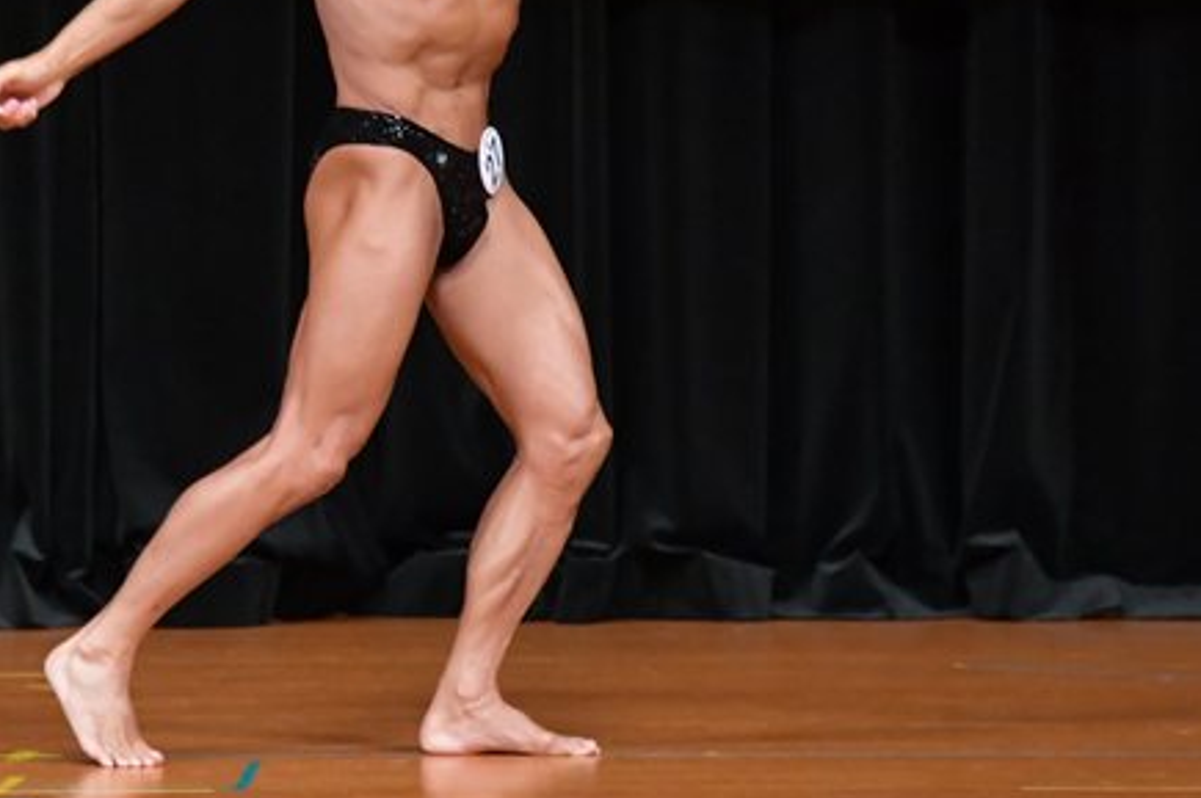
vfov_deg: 2.7
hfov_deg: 4.1
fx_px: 16928
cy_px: 146
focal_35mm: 508
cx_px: 313
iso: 5000
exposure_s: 1/400
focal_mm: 190
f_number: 5.6
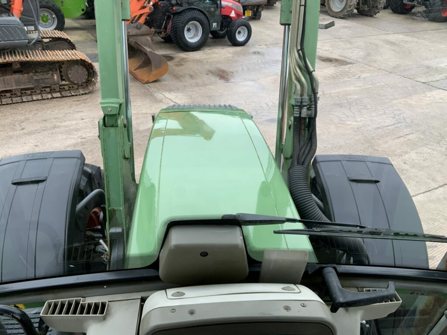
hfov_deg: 61.7
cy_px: 168
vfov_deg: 48.2
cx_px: 224
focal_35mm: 29
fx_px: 374
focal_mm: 3
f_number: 1.8
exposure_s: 1/122
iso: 32
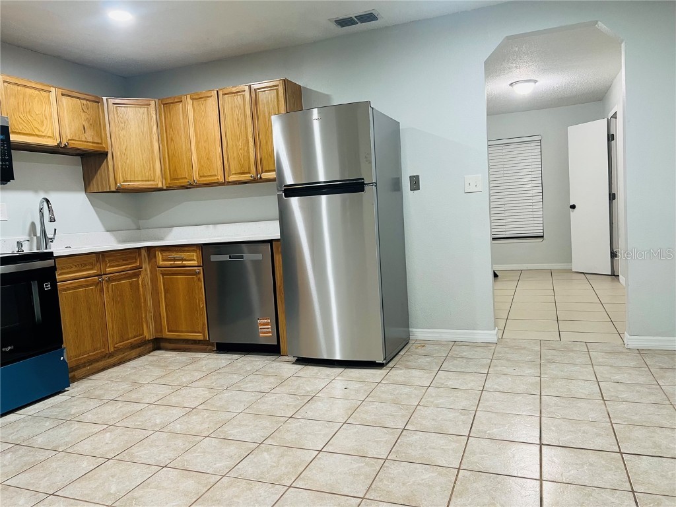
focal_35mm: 26
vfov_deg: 53.1
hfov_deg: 67.3
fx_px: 508
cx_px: 338
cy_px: 254
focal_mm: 5.7
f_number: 1.5
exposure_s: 1/60
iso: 160
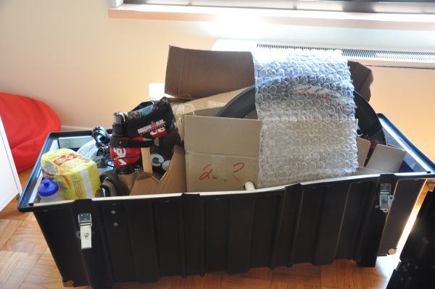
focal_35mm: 38
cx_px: 218
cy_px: 144
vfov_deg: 35.4
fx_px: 453
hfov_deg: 51.3
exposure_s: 1/25
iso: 400
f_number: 5.6
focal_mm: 25
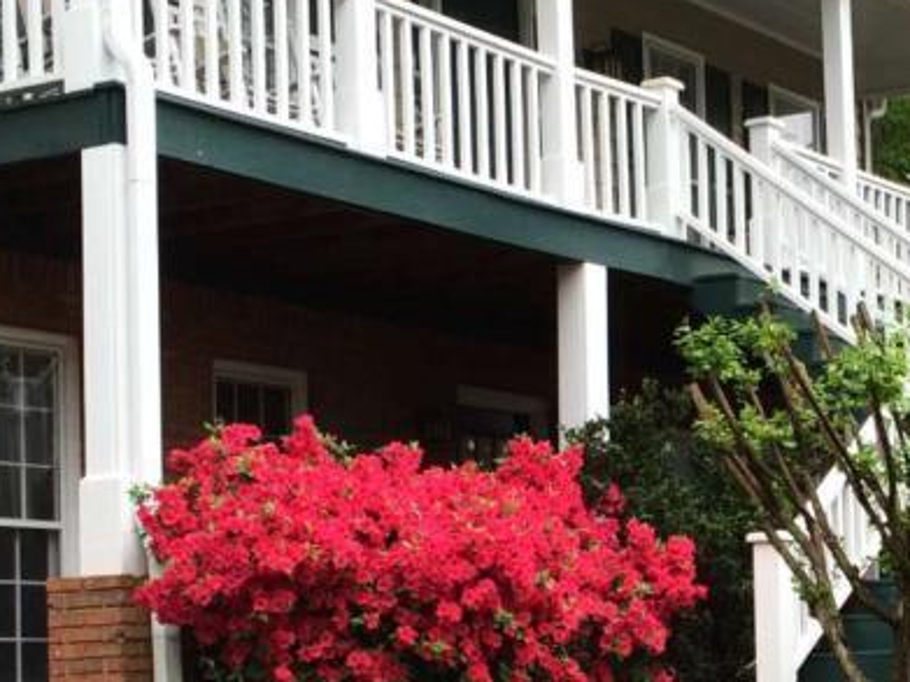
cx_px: 922
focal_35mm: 89
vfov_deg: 16.4
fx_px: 2339
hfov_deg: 21.2
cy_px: 612
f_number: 2.2
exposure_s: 1/163
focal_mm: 4.15
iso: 32
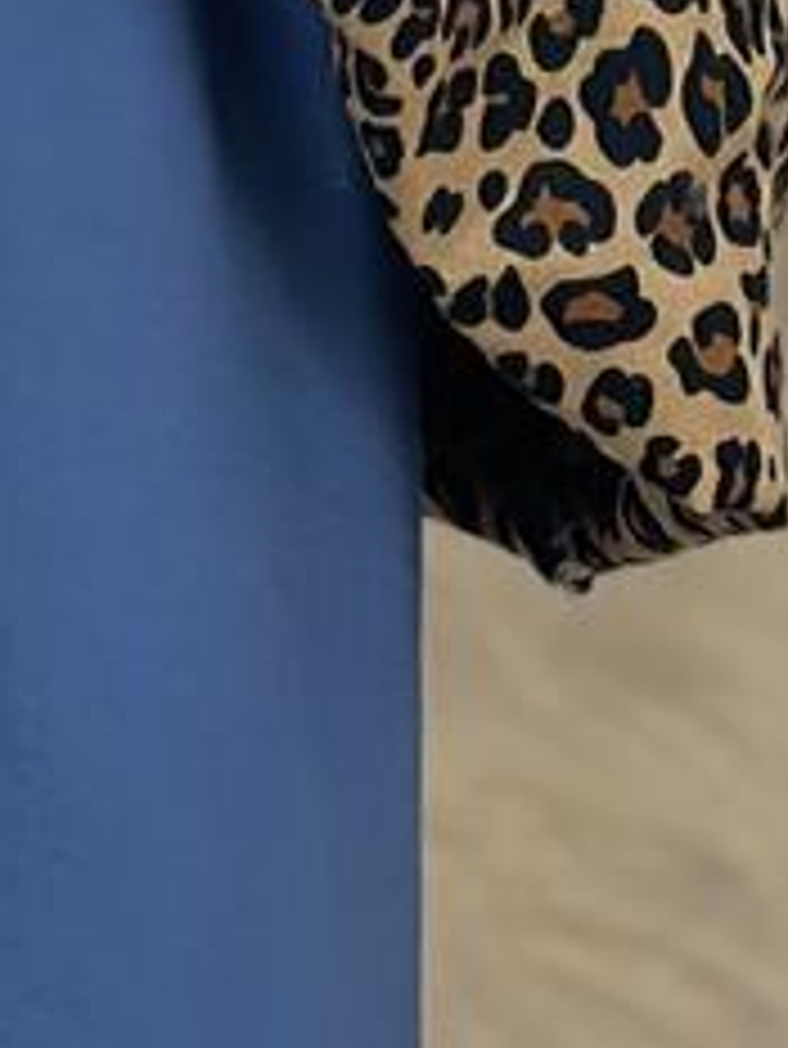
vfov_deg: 5.9
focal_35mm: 330
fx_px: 10007
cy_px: 1561
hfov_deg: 4.5
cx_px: -486
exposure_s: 1/141
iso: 80
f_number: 1.78
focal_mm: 6.86
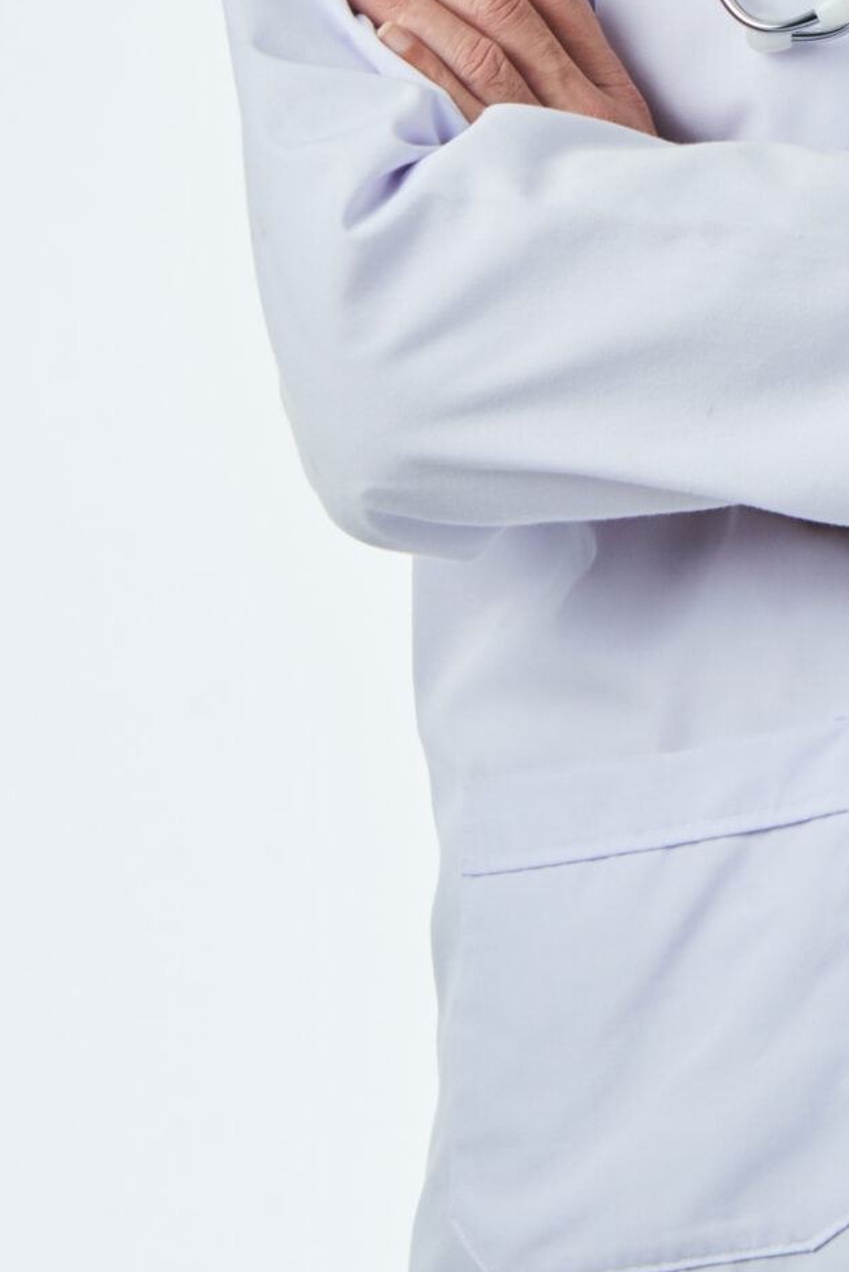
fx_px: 16012
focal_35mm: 453
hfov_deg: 3.0
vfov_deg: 4.5
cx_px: 1039
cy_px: -225
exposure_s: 1/250
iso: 400
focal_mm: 165
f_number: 11
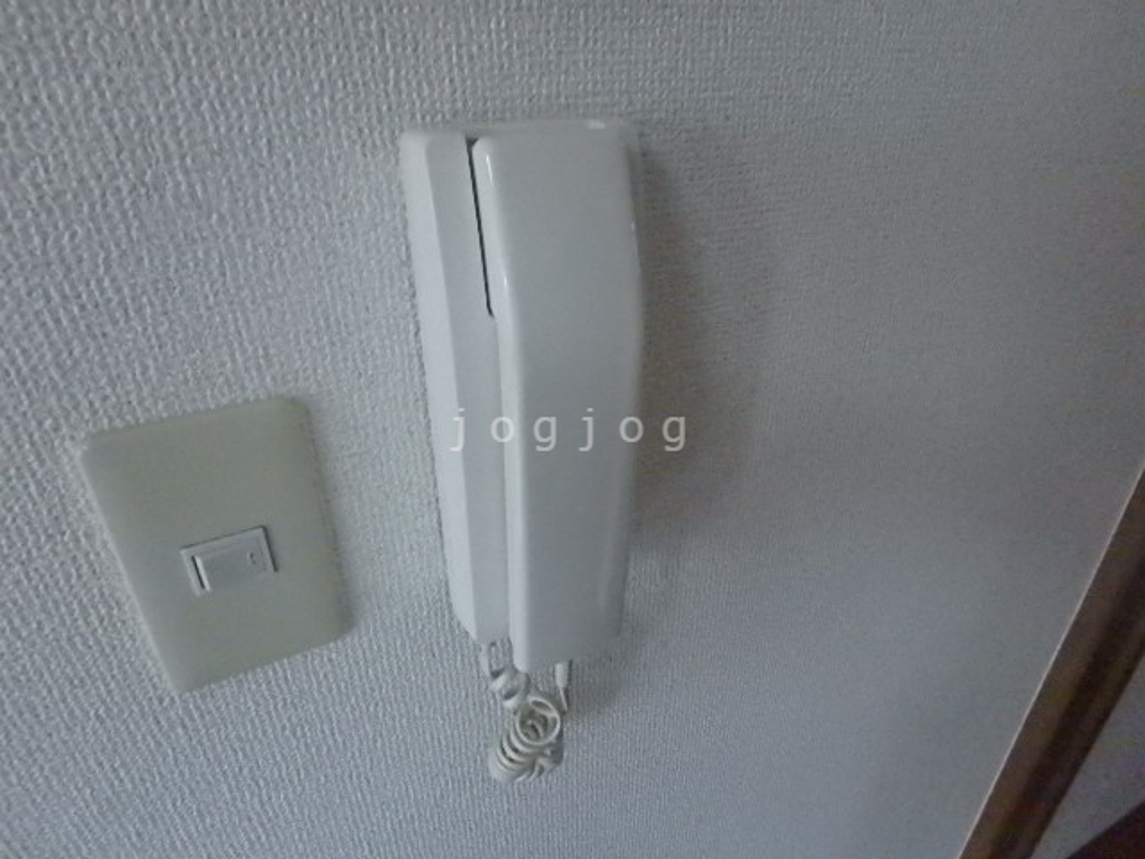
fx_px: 695
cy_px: 430
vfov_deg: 63.4
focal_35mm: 21
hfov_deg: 79.0
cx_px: 572
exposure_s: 1/320
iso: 3200
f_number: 3.5
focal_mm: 3.7
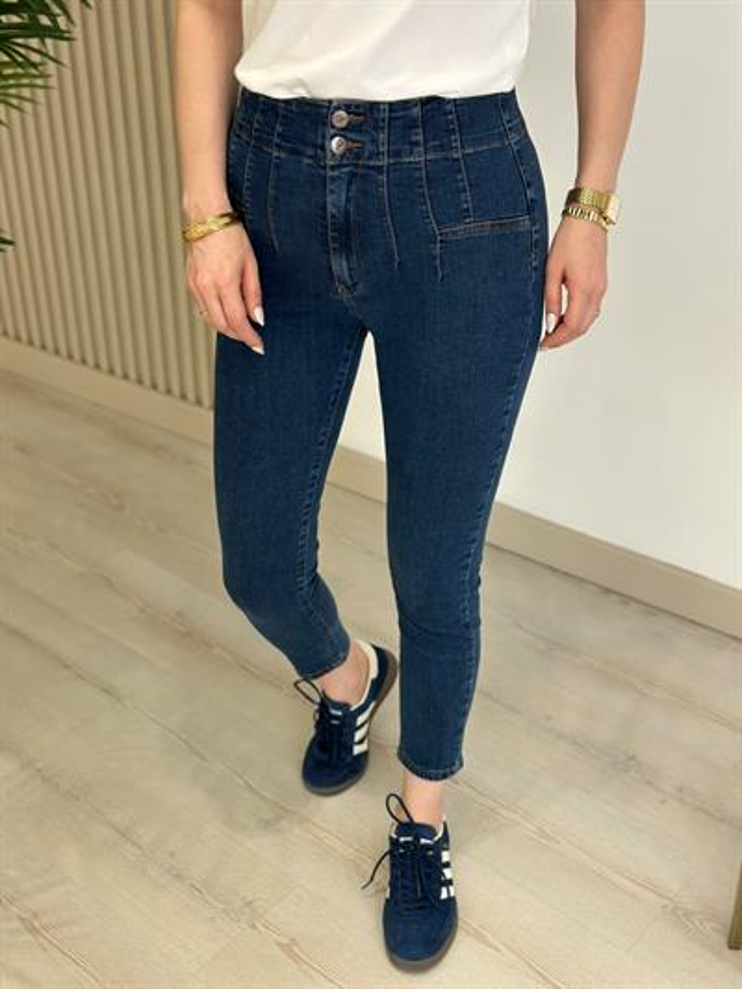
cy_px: 494
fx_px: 1371
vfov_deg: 39.6
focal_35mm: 48
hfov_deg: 30.3
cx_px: 371
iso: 80
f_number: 1.78
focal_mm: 6.86
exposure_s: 1/268
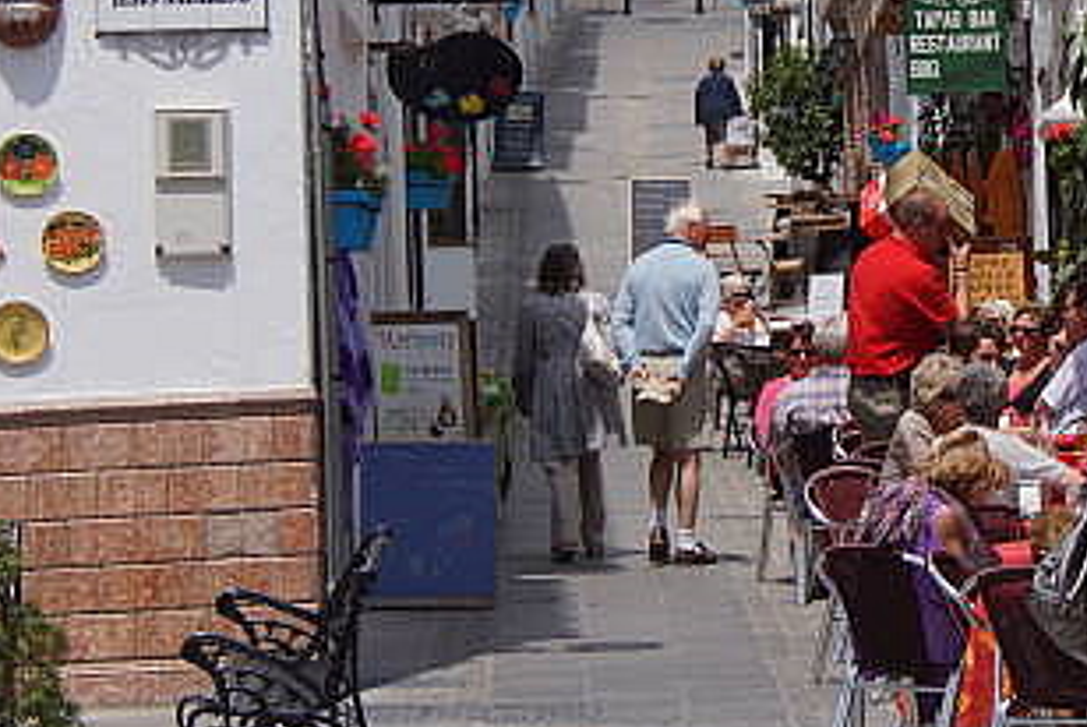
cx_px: 1002
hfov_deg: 9.5
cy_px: 78
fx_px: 6477
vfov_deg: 6.4
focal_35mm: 214
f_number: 5.6
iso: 100
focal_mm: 55
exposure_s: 1/400
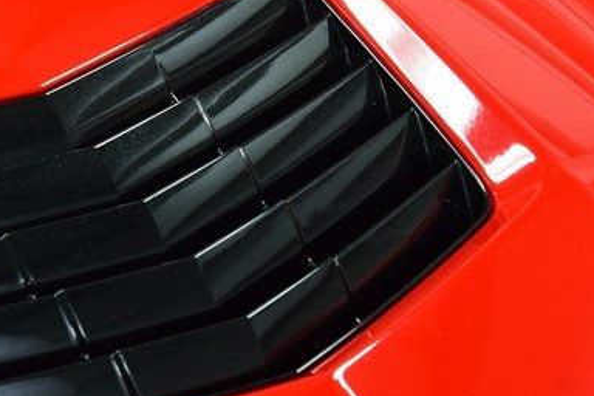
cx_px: 104
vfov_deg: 12.5
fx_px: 1815
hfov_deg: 18.4
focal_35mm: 110
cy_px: 200
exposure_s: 1/60
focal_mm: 44
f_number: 6.3
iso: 1600
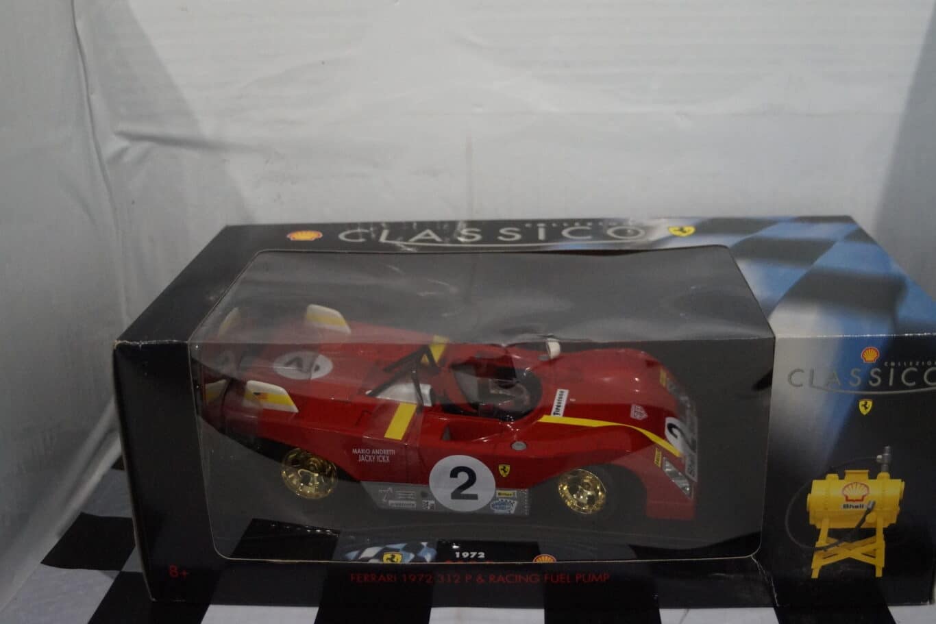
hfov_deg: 46.4
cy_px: 312
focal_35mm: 42
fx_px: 1092
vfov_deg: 31.9
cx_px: 468
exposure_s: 1/160
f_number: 3.5
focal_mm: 28
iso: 3200
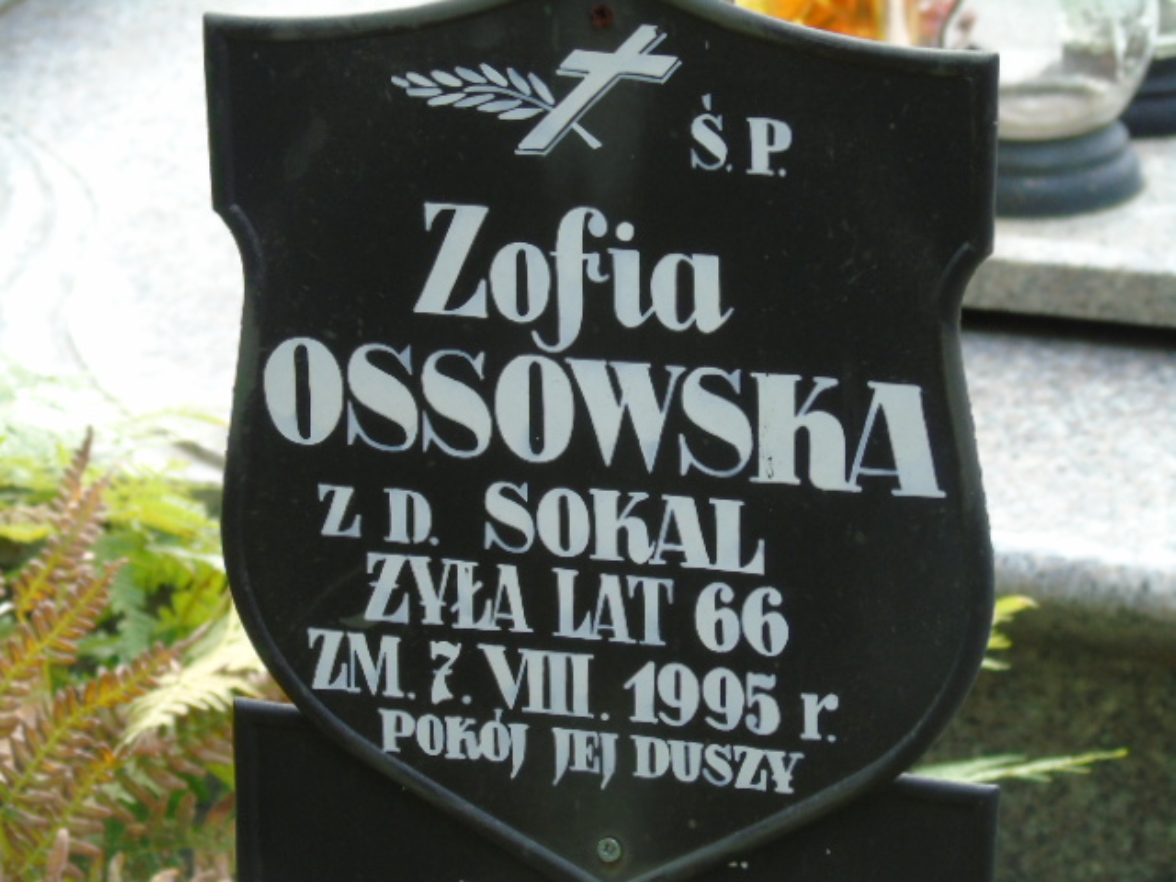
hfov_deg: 9.3
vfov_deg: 7.0
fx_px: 7202
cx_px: 588
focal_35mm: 212
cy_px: 441
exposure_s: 1/125
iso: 250
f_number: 4.7
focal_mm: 38
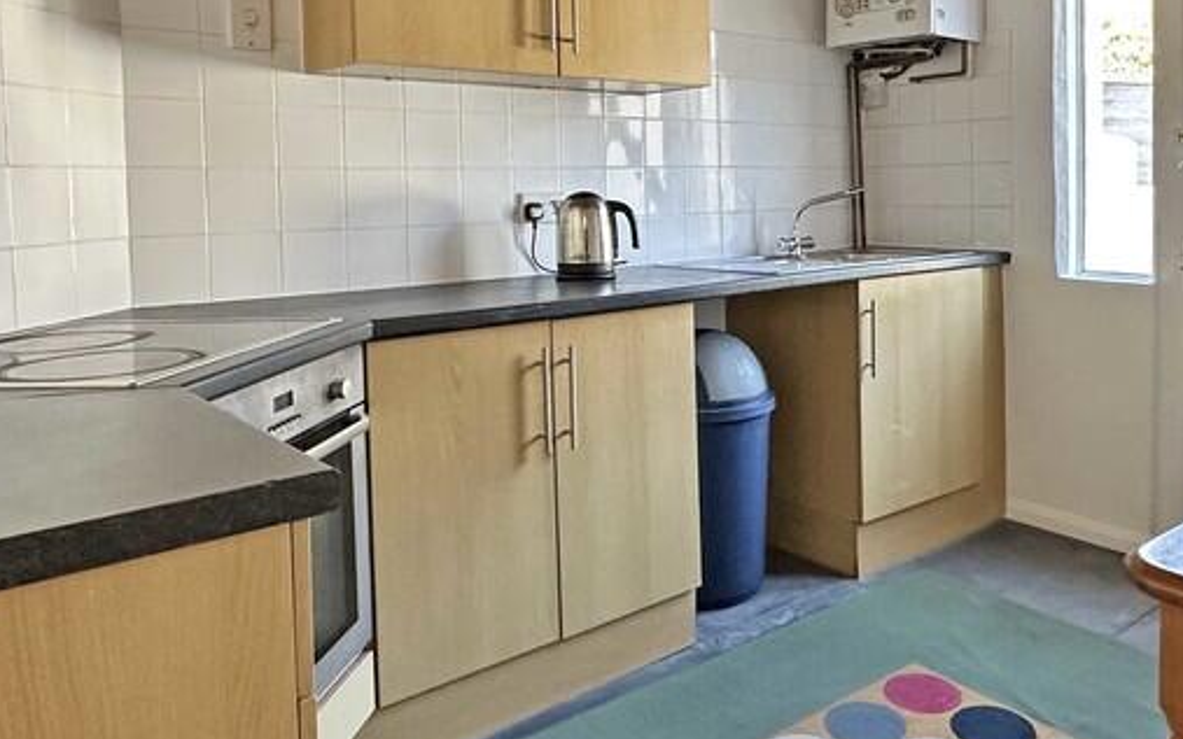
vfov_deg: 41.6
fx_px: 967
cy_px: 291
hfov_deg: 62.3
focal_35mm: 30
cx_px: 719
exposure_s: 1/99
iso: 250
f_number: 2.2
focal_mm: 2.22
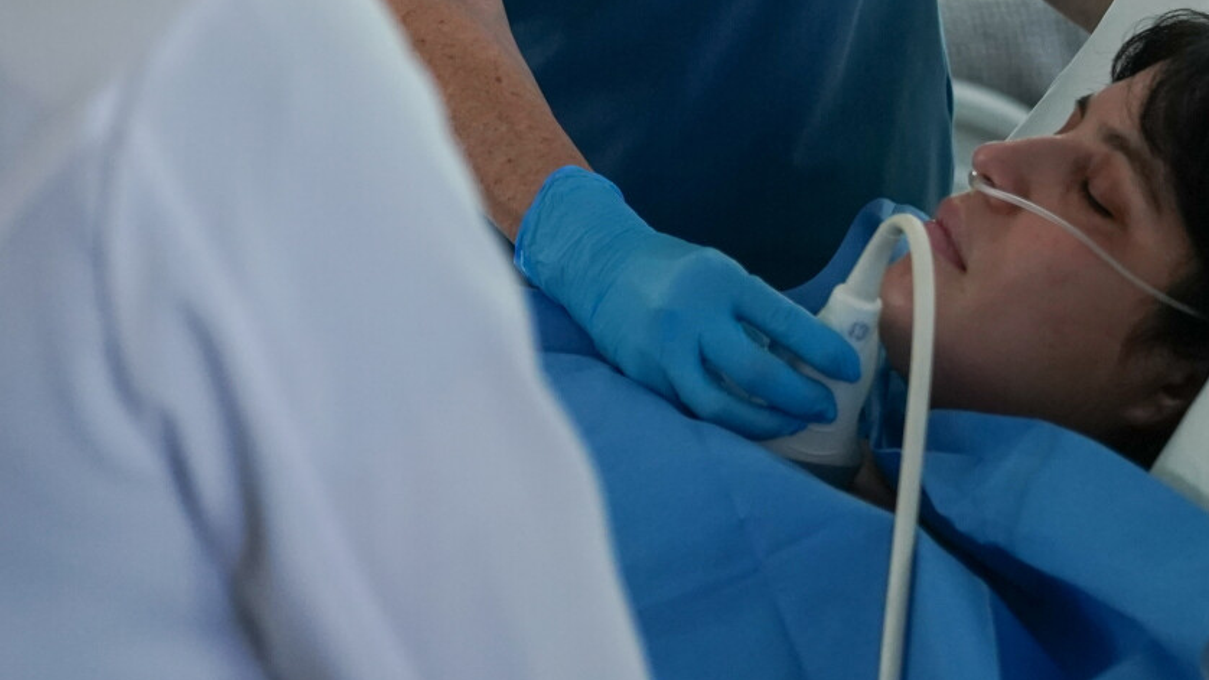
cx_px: 231
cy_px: -220
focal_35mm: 130
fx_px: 4167
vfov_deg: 9.2
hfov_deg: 16.4
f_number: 2.8
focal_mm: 52
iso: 2000
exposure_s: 1/100
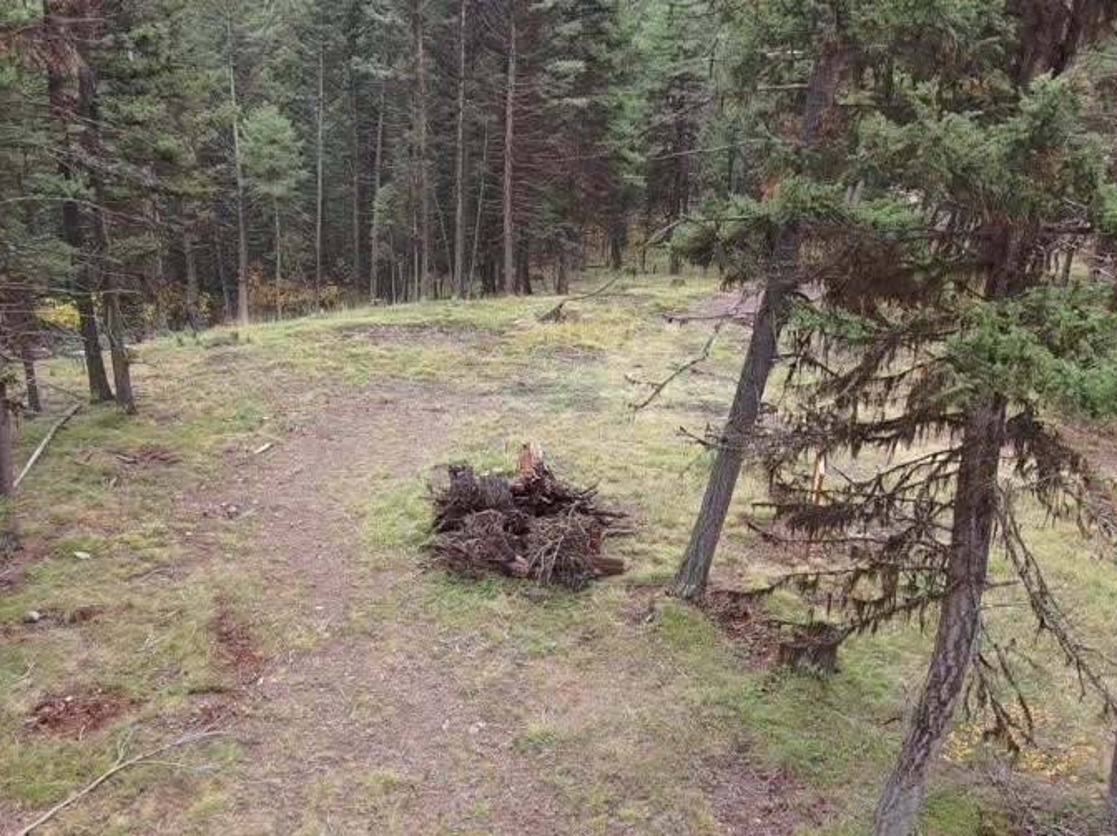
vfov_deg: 43.9
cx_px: 449
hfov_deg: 56.4
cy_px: 491
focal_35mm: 32
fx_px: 1032
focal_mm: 3.7
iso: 179
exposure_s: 1/120
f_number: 2.8
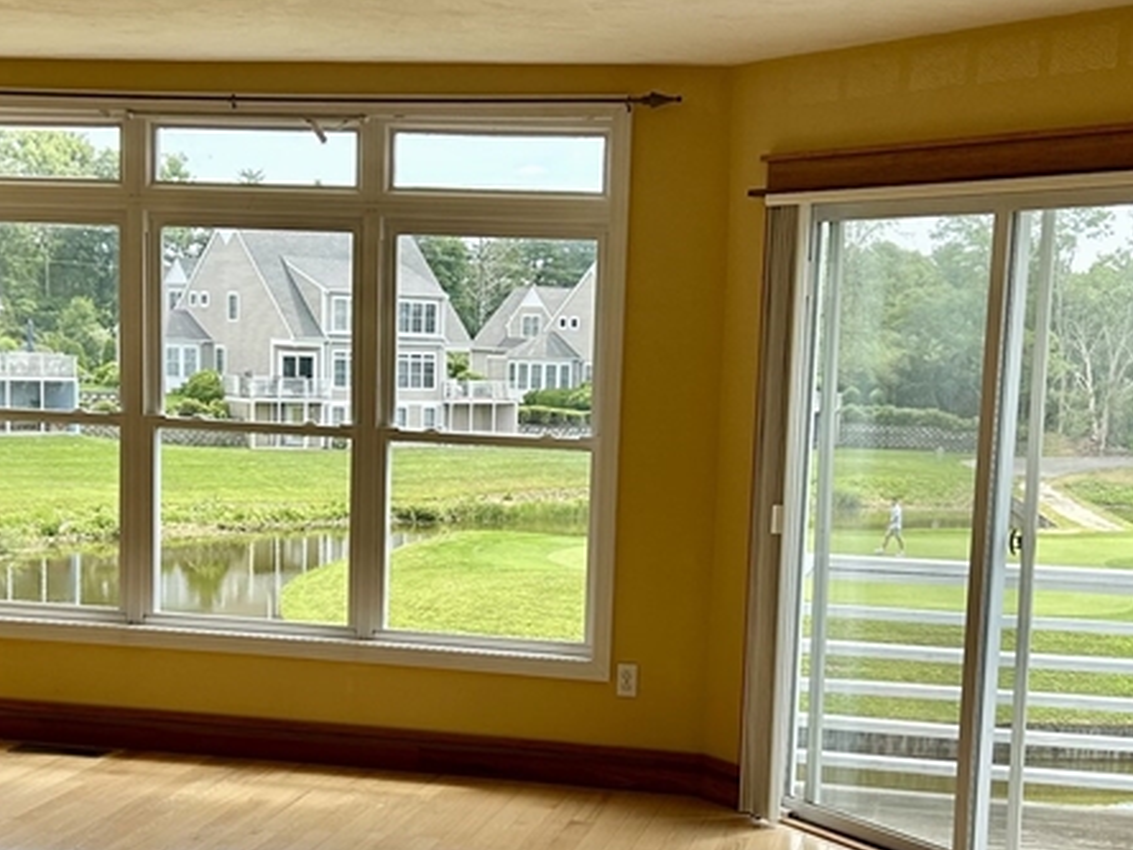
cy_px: 620
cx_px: 544
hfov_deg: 32.2
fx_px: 1964
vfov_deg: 24.2
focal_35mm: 60
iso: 50
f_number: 1.5
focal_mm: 5.7
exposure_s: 1/791
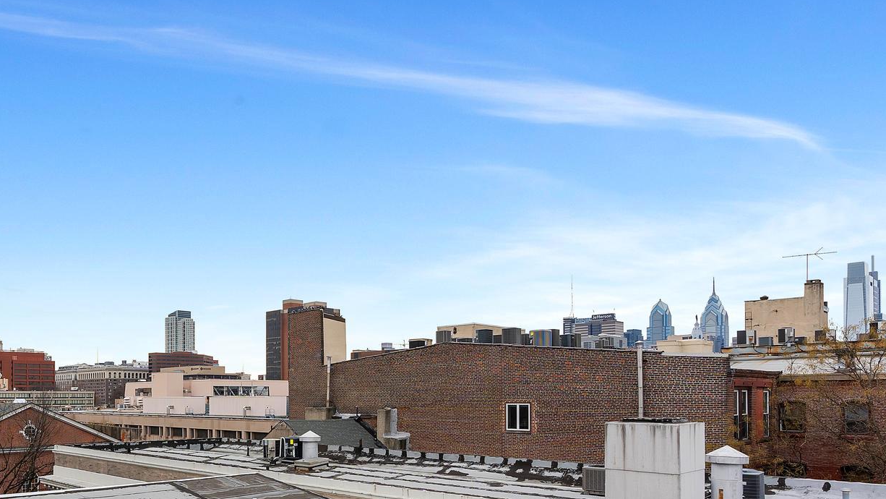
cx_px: 228
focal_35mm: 28
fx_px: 658
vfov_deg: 39.4
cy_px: 418
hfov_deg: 64.1
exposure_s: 1/125
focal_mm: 16
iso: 250
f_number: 10
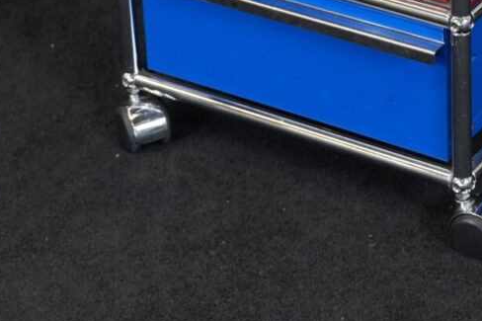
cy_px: -179
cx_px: 396
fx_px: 1981
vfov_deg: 9.0
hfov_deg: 13.8
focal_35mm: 148
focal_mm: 47
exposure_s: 1/160
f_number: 4
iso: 3200
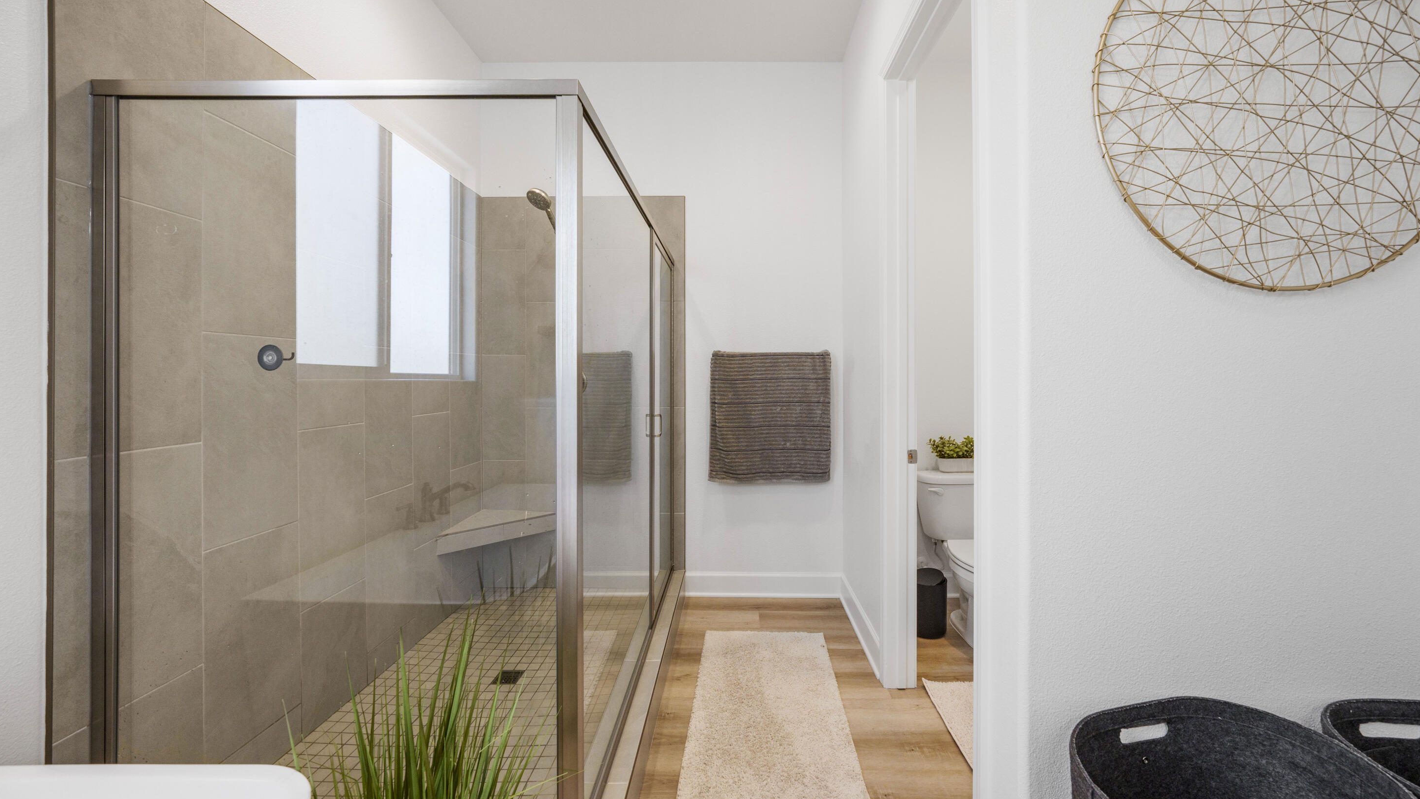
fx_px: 489
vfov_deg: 78.3
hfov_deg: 110.8
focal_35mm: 13
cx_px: 732
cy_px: 371
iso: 640
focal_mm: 12
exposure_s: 1/50
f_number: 7.1
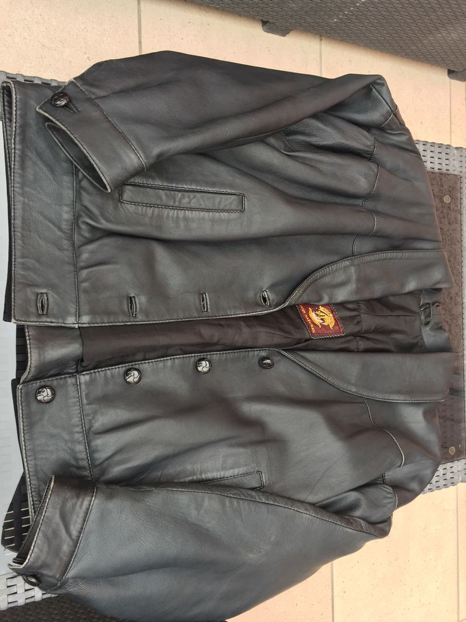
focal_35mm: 29
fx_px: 521
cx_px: 233
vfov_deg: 61.7
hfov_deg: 48.2
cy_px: 311
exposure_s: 1/50
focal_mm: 4.15
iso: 32
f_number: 2.2
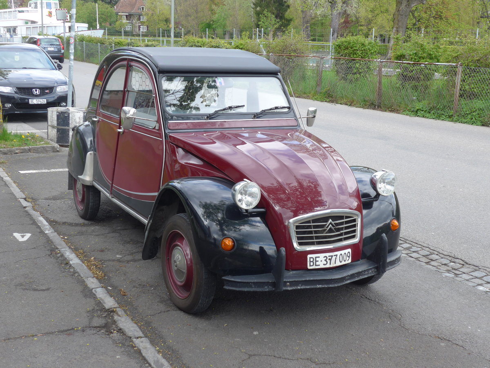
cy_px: 184
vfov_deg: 29.7
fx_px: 694
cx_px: 245
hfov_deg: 38.9
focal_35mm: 49
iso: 80
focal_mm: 10.1
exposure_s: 1/250
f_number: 3.2
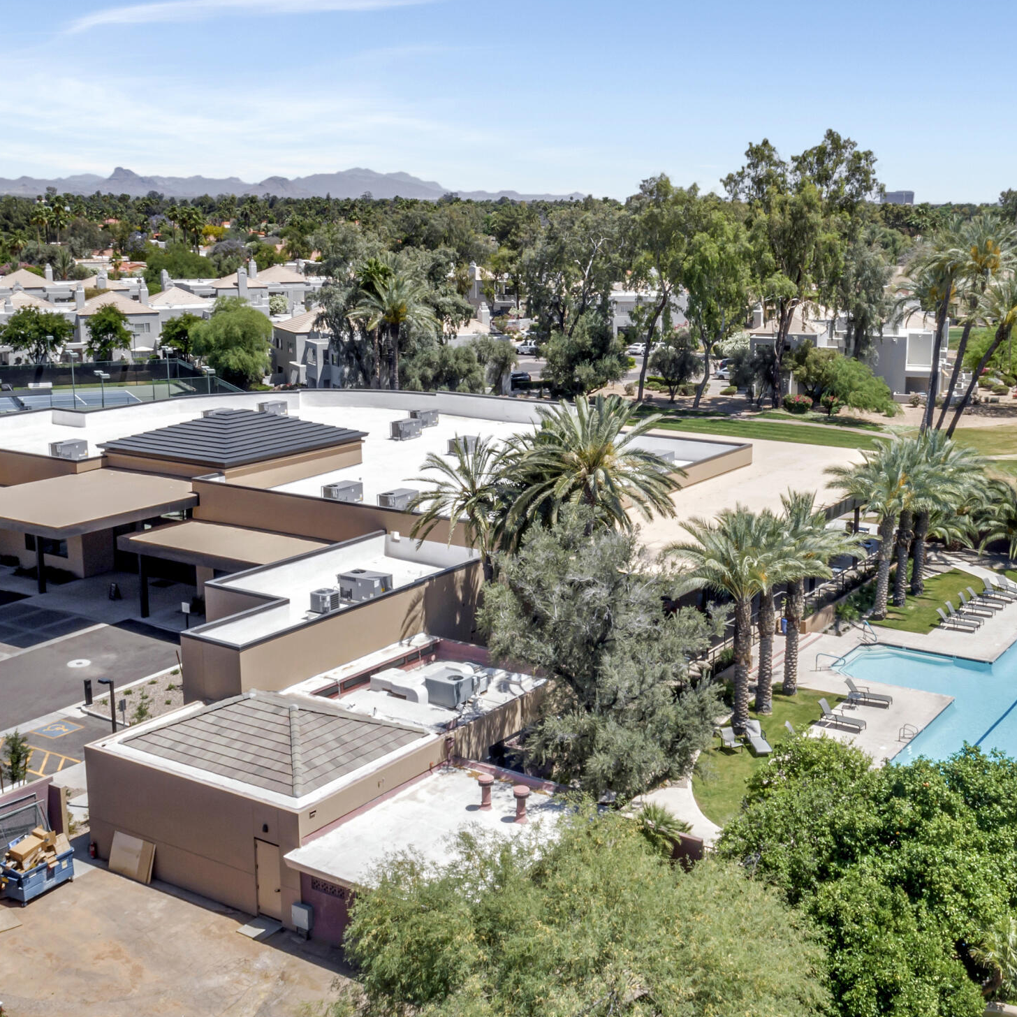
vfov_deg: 40.0
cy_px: 459
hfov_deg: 39.9
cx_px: 585
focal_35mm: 42
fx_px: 1396
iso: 100
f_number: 10
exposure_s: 1/160
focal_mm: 8.8
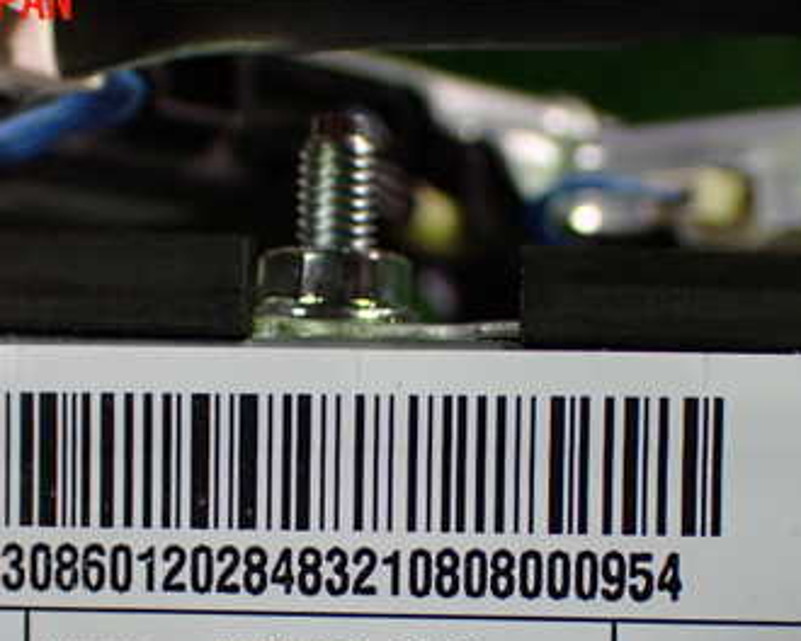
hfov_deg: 24.4
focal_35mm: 78
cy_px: 520
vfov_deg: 19.4
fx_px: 1849
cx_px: 359
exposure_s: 1/100
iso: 800
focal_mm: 7.84
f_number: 2.9
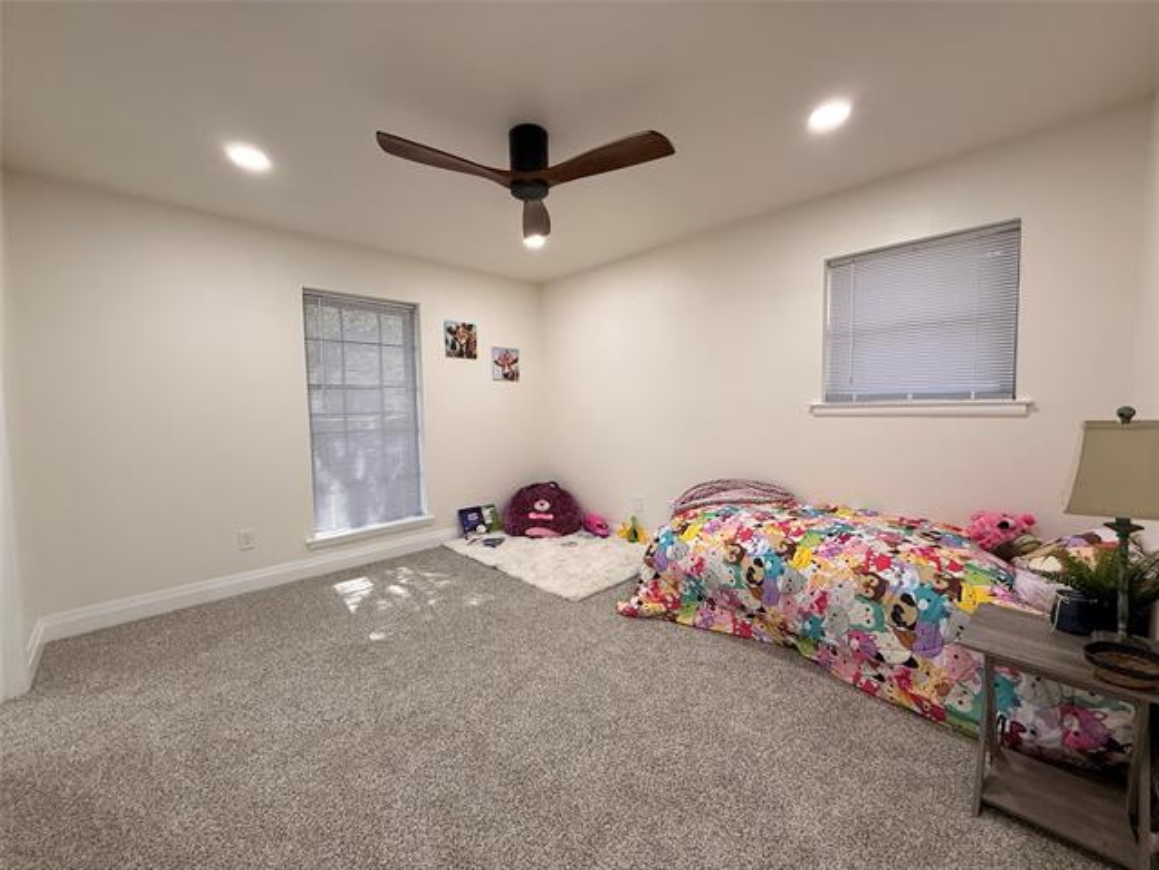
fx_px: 469
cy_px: 435
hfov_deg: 102.1
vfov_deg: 85.7
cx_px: 580
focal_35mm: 14
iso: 200
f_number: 2.2
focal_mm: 2.22
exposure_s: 1/120
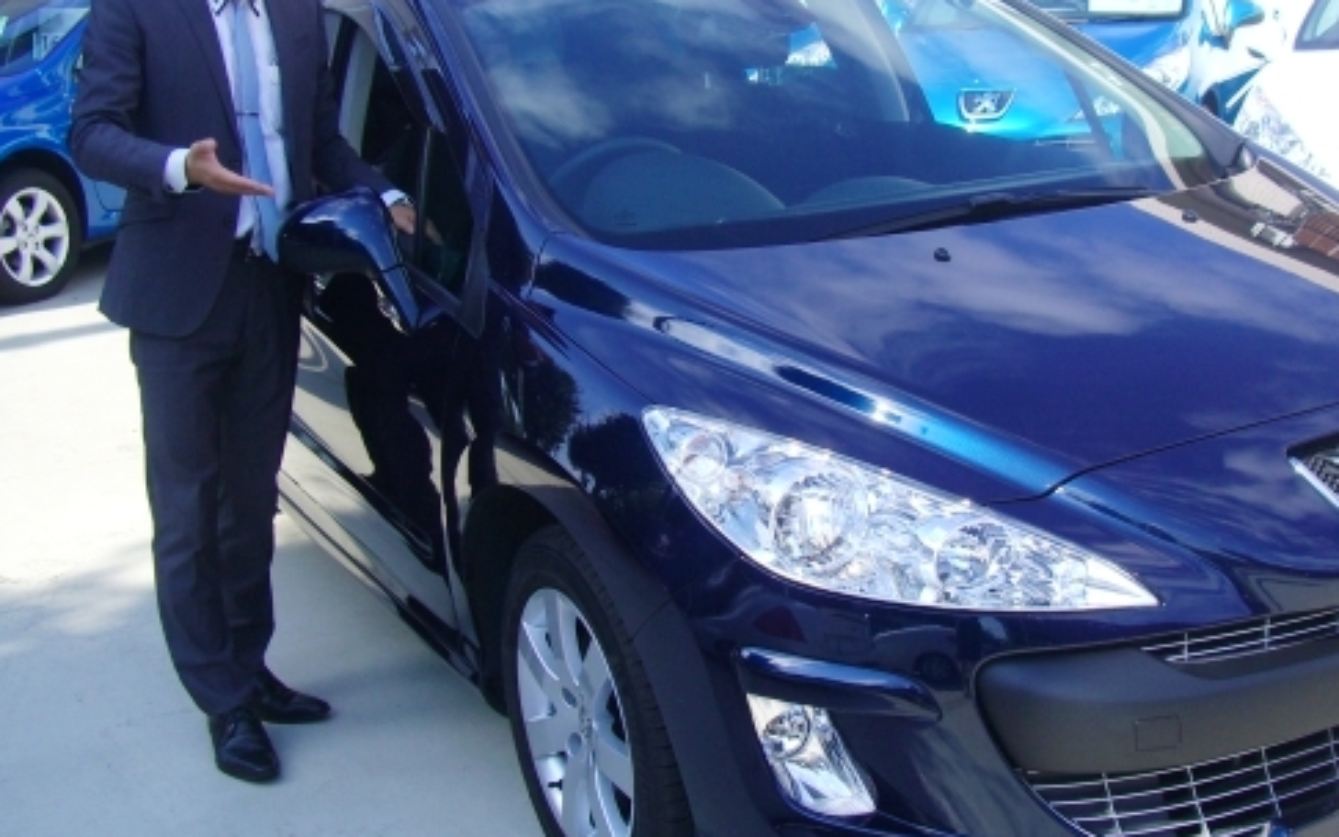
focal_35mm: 53
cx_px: 824
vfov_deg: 24.4
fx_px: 1935
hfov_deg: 38.0
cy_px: 355
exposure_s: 1/160
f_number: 5.6
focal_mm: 7.9
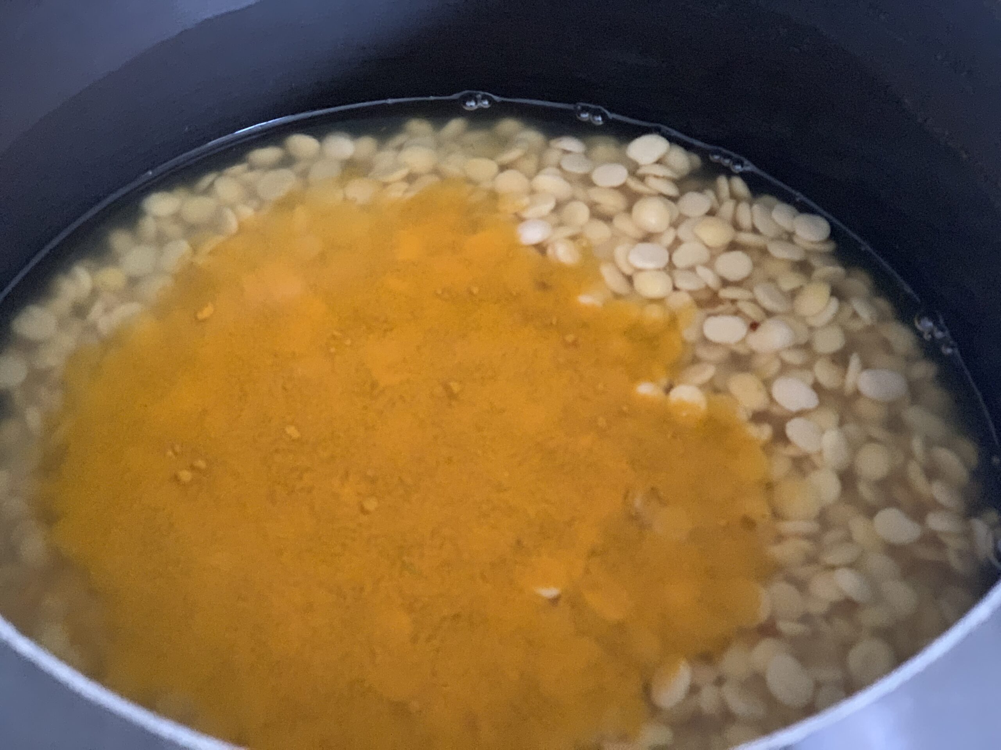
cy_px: 375
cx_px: 500
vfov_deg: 28.0
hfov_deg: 36.8
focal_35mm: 52
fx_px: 1504
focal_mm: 6
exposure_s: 1/30
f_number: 2.4
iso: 800
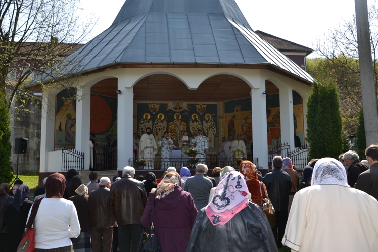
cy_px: 124
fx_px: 404
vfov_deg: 34.6
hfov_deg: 50.1
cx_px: 192
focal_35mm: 39
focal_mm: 25
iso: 100
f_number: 8
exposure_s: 1/200
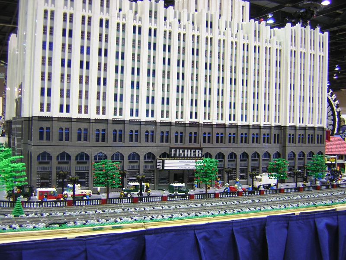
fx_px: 360
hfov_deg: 51.4
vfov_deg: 39.7
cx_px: 173
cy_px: 130
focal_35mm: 36
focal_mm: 4.7
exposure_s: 1/3.6
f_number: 2.6
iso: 112
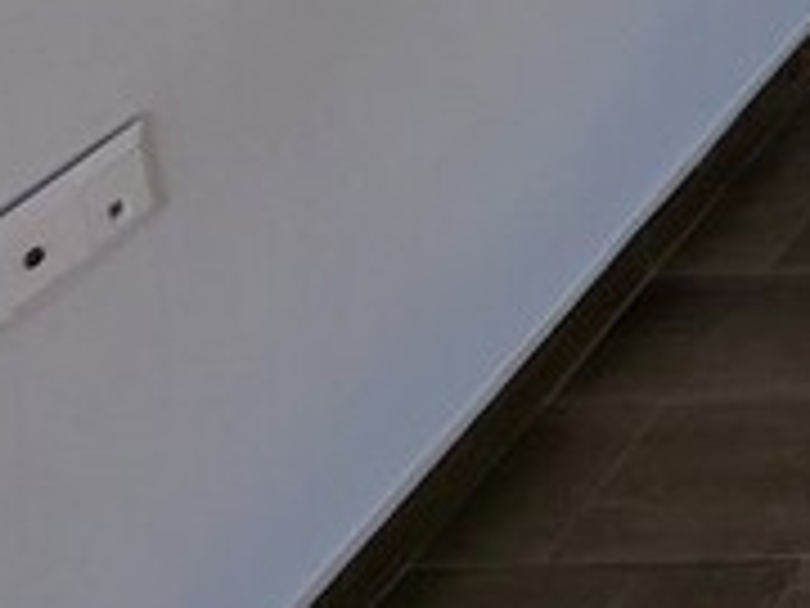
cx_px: 1845
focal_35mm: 74
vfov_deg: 16.1
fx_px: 1732
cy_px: -558
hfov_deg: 15.9
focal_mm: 1.74
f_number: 2.2
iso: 32
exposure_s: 1/149
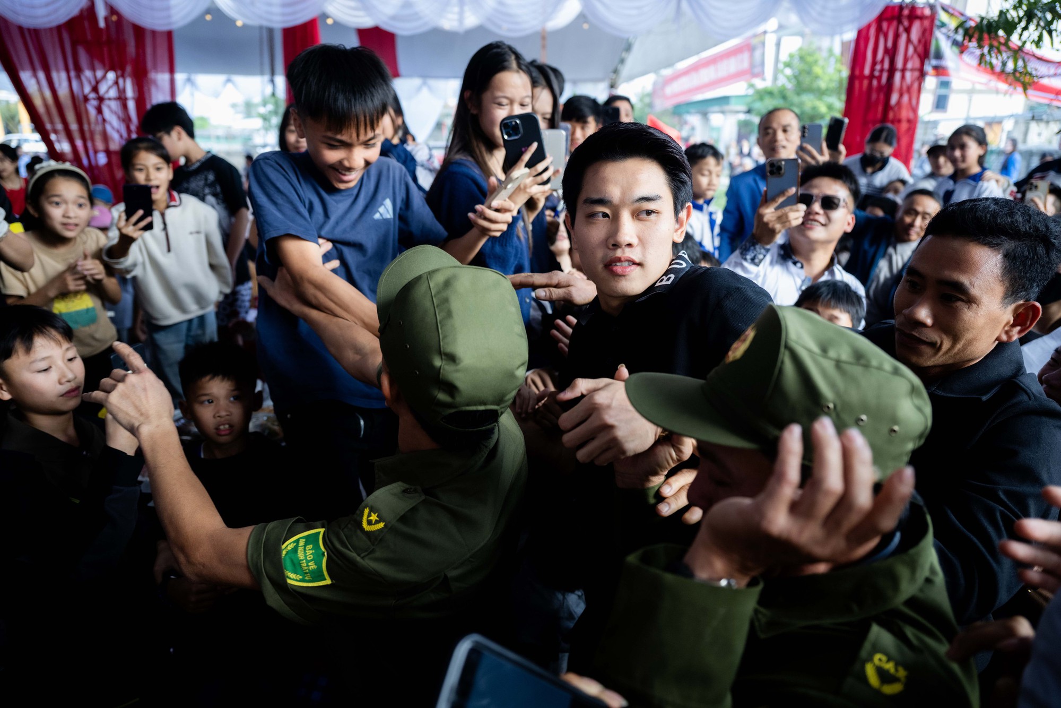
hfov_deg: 73.7
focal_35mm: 24
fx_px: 707
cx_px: 530
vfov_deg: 53.1
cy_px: 354
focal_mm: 24
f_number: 2.8
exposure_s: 1/500
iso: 800
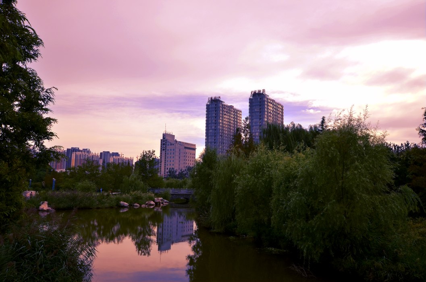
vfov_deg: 43.4
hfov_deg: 62.0
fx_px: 354
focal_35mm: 30
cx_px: 213
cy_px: 141
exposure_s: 1/400
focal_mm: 20
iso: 400
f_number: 10
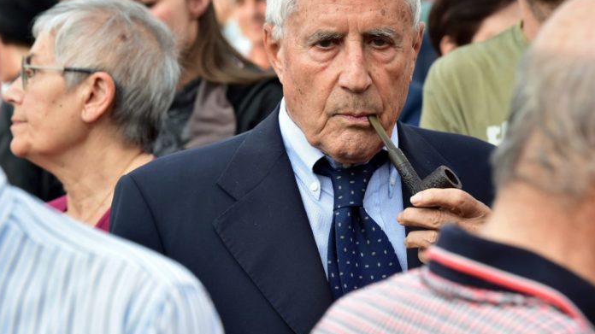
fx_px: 2460
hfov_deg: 13.8
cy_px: 135
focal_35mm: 156
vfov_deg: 7.8
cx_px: 308
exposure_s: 1/320
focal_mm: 135
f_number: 10
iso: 1000
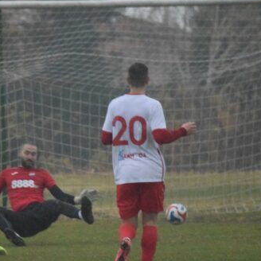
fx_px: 5852
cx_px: 83
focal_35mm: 686
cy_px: 136
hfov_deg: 2.6
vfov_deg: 2.6
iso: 12800
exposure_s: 1/640
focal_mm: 280
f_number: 5.6
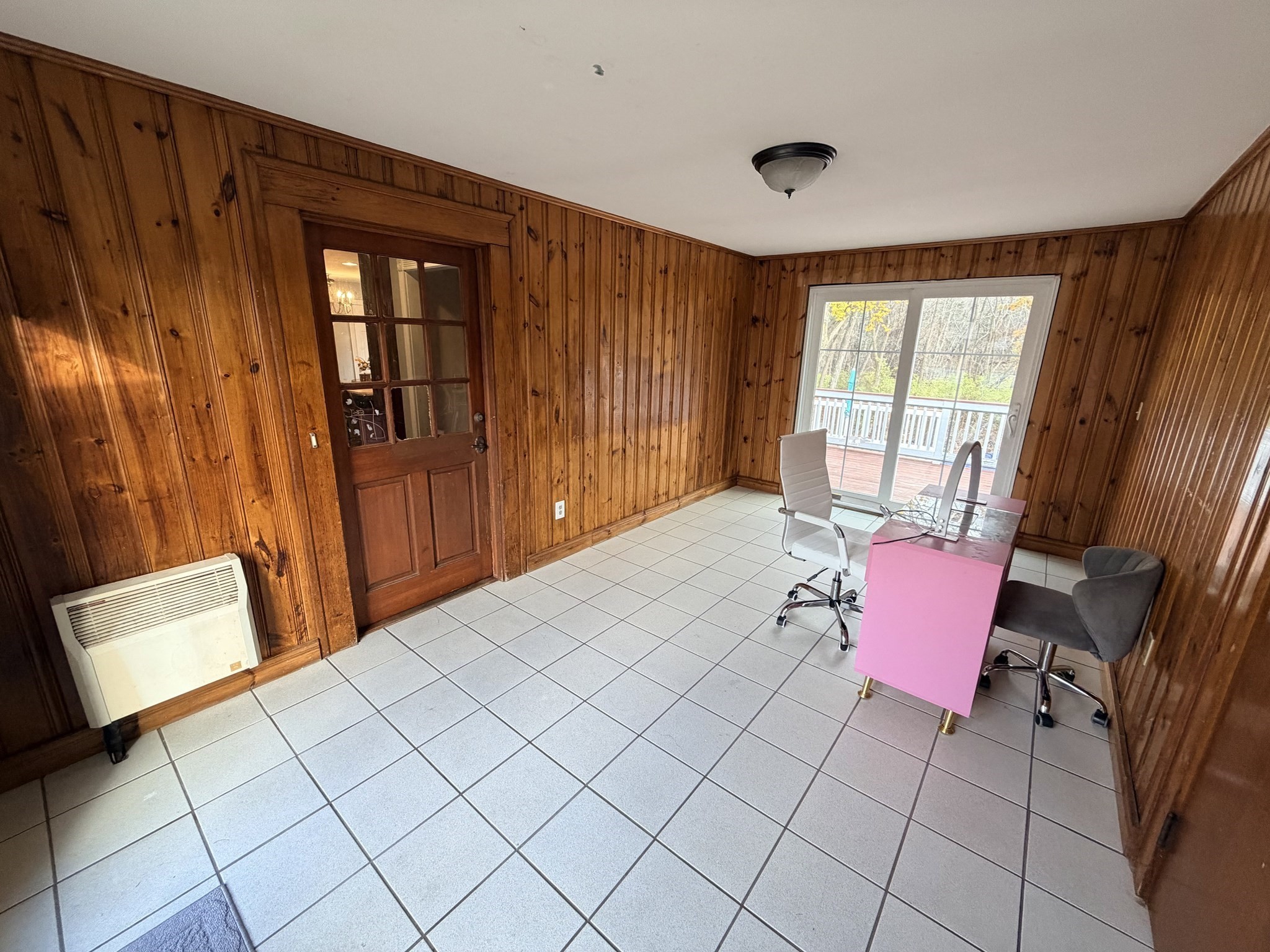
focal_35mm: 14
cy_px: 476
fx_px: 514
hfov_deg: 102.1
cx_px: 635
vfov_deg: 85.7
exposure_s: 1/121
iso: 250
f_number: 2.2
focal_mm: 2.22
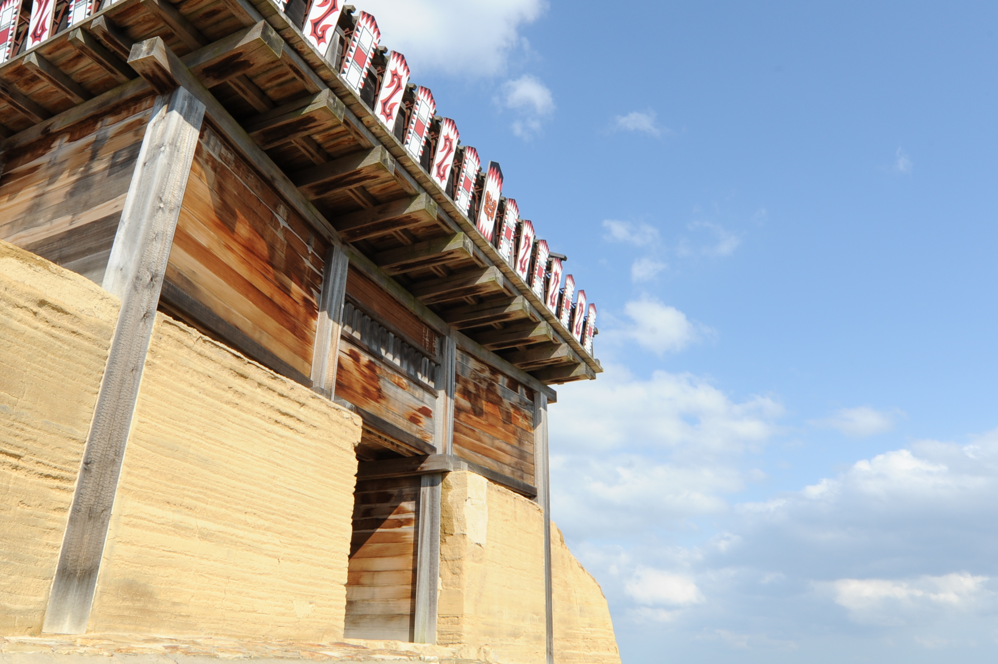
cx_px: 473
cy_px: 288
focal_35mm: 26
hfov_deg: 69.4
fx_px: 721
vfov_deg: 49.4
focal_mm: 18
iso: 400
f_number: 16
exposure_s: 1/250
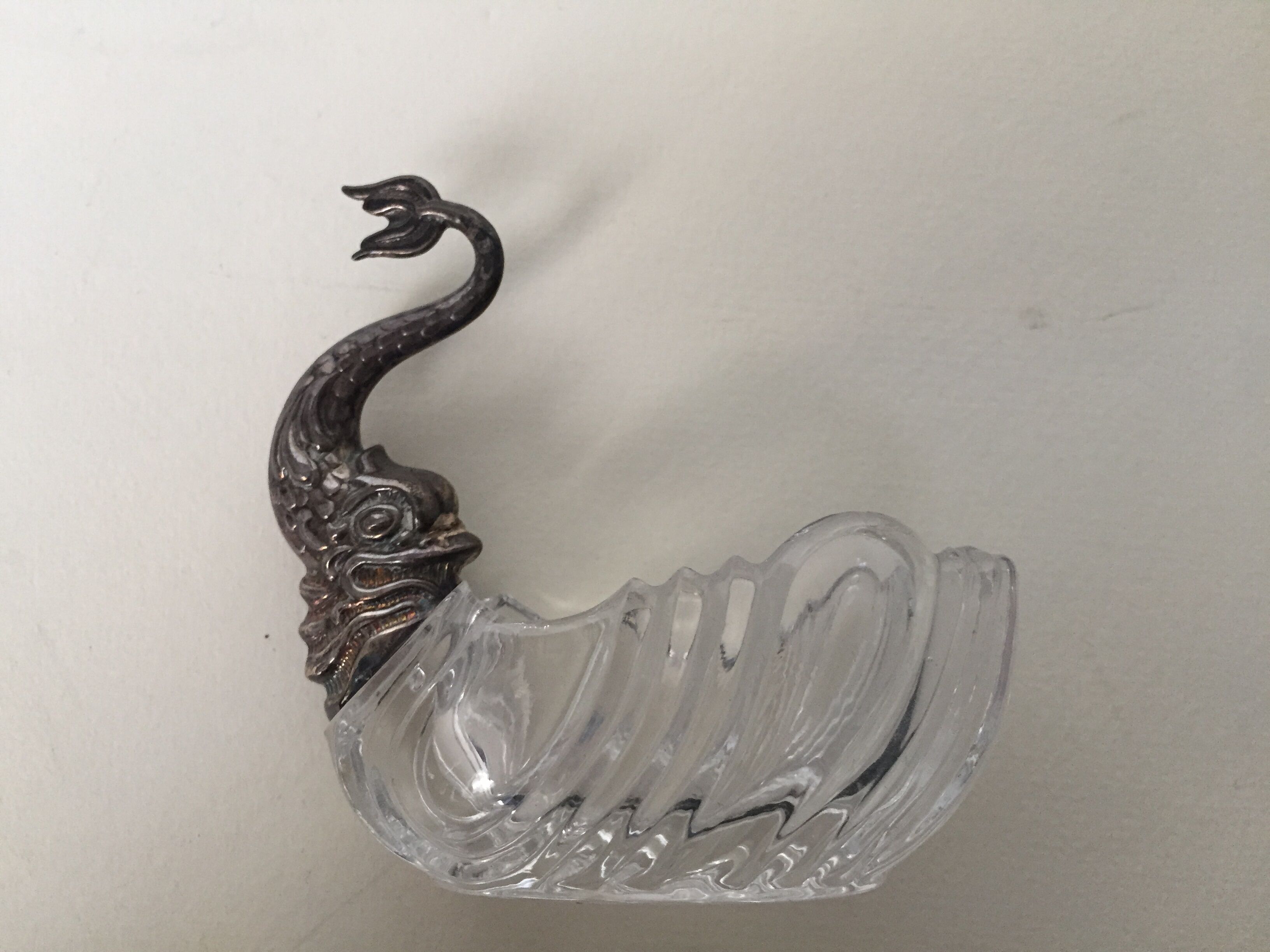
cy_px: 476
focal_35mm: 29
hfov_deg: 61.7
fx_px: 1064
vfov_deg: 48.2
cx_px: 635
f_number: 2.2
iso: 160
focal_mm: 4.15
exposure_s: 1/30
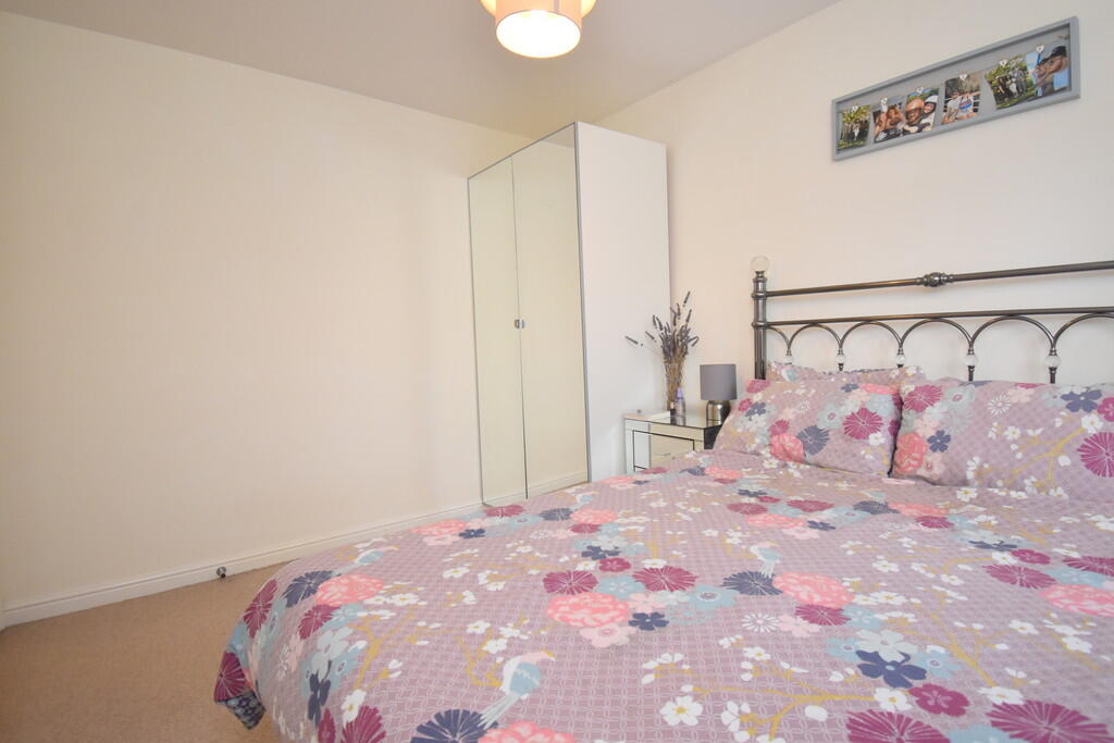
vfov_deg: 69.7
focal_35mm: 17
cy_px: 372
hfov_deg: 92.4
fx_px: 534
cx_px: 557
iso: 800
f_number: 4.8
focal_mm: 11.5
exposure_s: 1/125
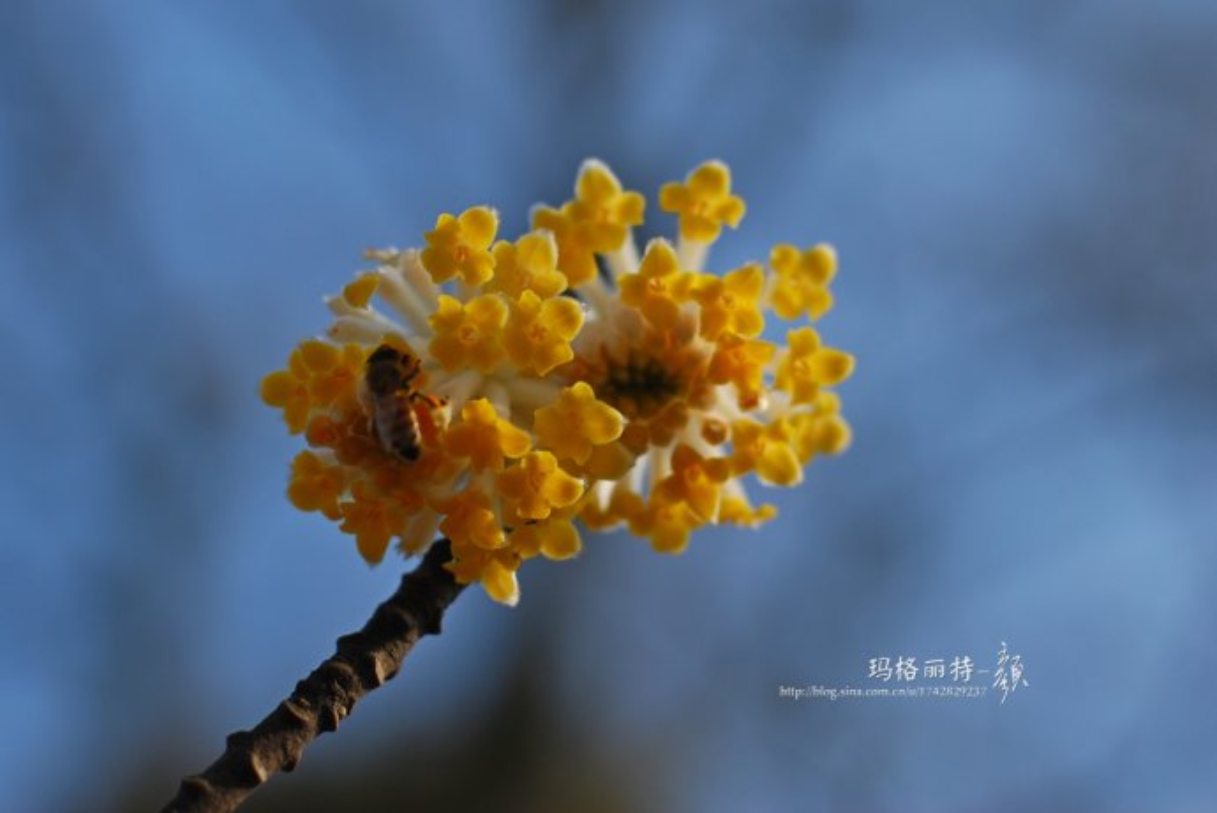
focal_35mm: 75
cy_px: 406
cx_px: 608
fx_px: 2537
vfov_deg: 18.2
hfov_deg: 27.0
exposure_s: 1/2000
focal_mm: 50
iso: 100
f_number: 2.8
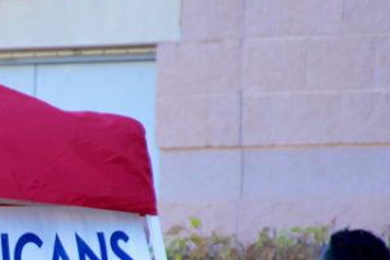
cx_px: -333
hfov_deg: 3.0
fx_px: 7453
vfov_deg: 2.0
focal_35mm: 688
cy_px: 440
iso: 400
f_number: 6.3
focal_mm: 180
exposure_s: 1/250
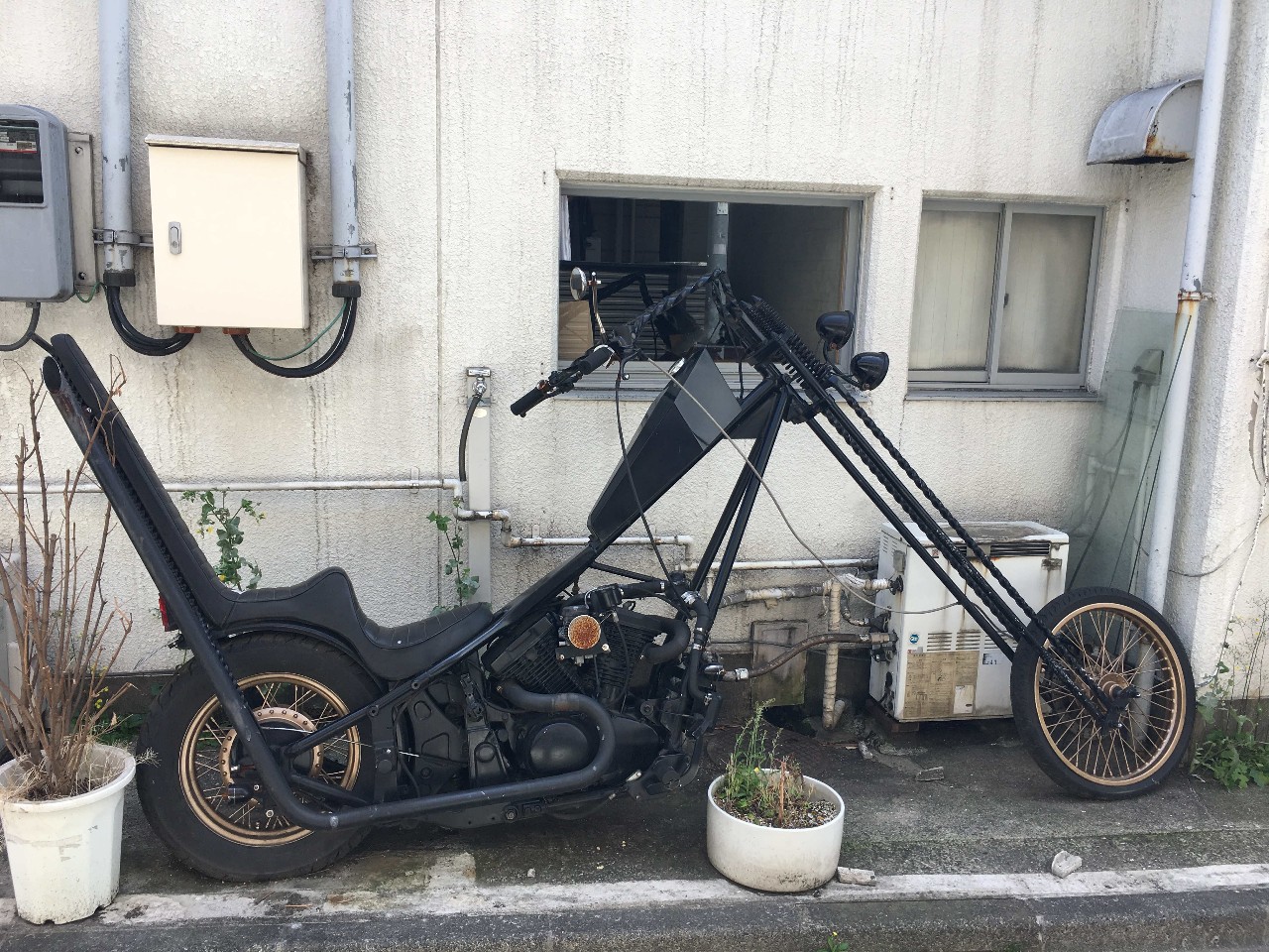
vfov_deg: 48.2
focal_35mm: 29
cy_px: 476
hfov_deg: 61.7
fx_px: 1063
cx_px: 634
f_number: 2.2
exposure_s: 1/291
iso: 25
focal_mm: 4.15
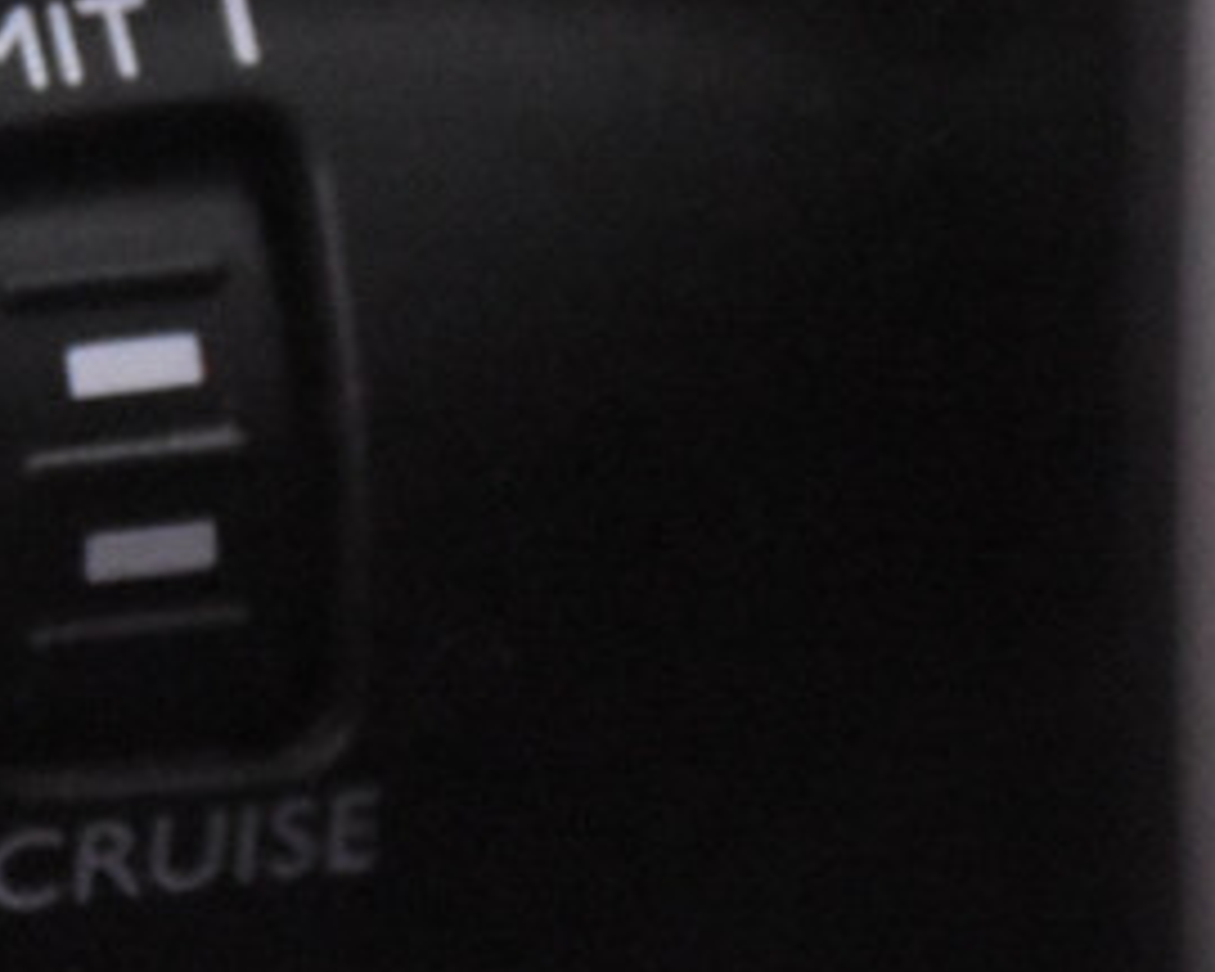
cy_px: 110
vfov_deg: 4.1
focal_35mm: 374
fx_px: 13449
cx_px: 14
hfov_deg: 5.2
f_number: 4
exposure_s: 1/40
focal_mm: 70
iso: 12800
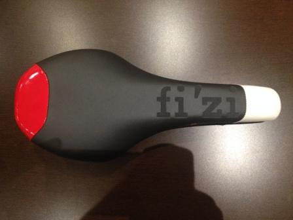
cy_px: 110
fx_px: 296
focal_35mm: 35
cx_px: 146
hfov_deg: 52.6
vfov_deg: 40.7
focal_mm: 4.28
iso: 320
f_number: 2.4
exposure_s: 1/20
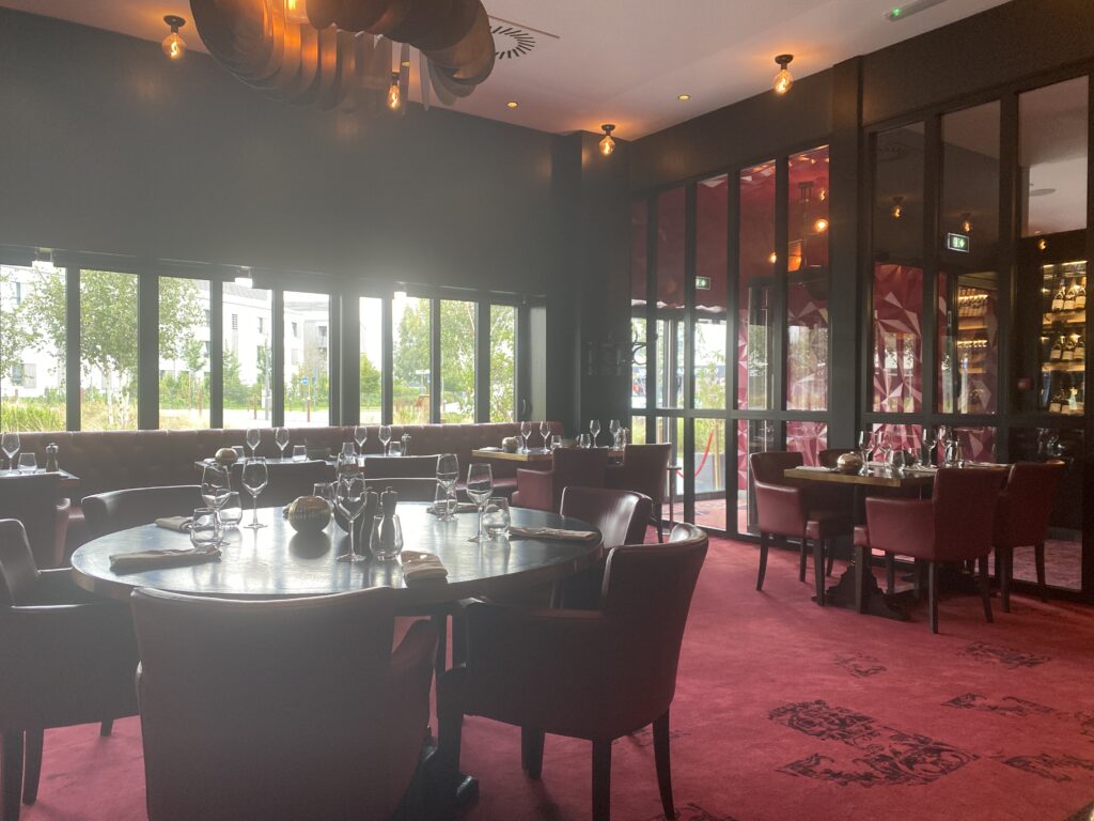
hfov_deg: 67.3
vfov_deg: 53.1
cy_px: 410
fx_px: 822
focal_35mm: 26
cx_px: 547
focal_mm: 4.25
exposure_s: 1/107
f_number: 1.8
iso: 125
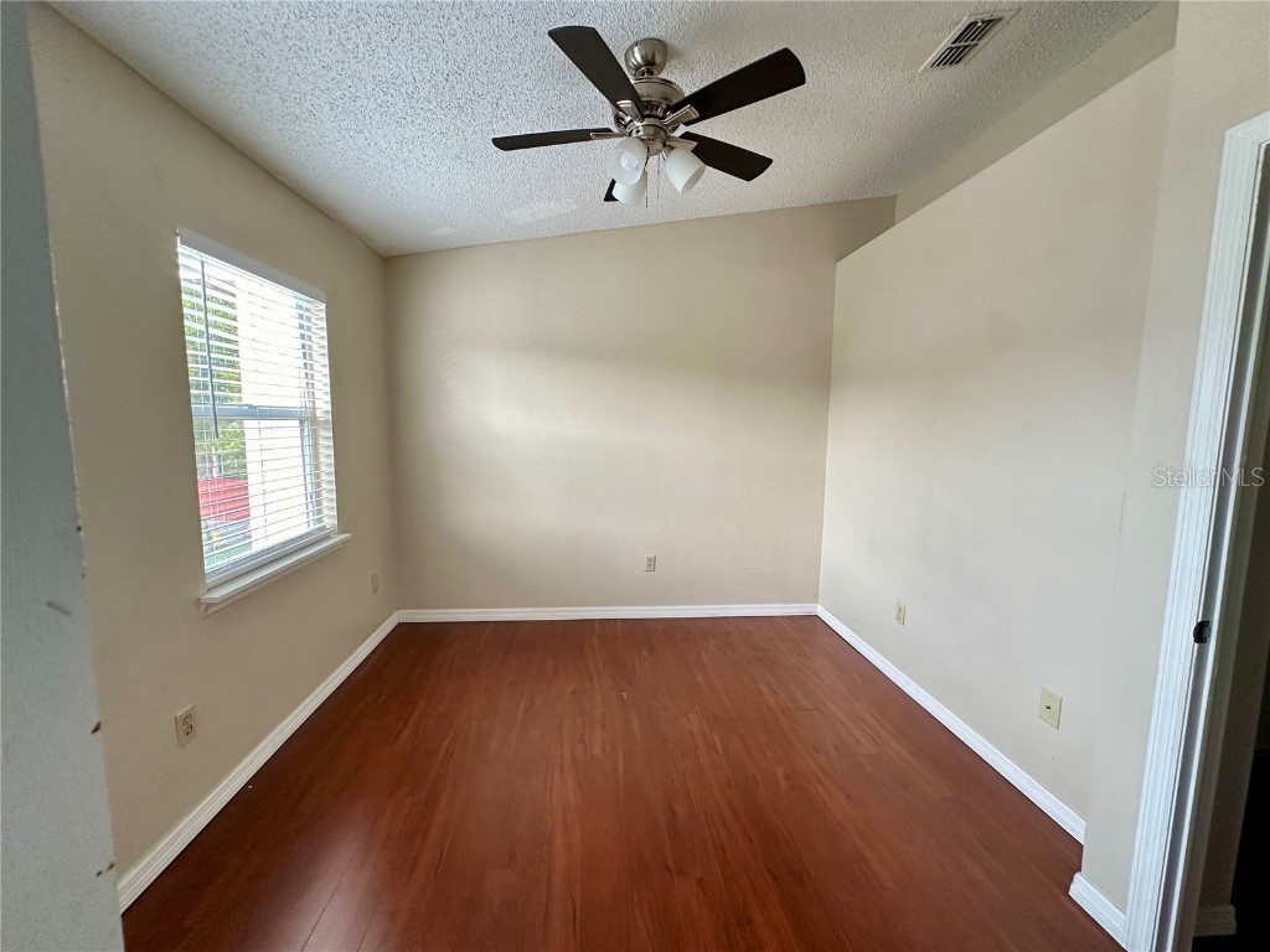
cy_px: 476
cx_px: 635
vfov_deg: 85.7
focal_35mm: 14
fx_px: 514
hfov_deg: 102.1
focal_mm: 2.22
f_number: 2.2
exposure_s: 1/99
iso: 160
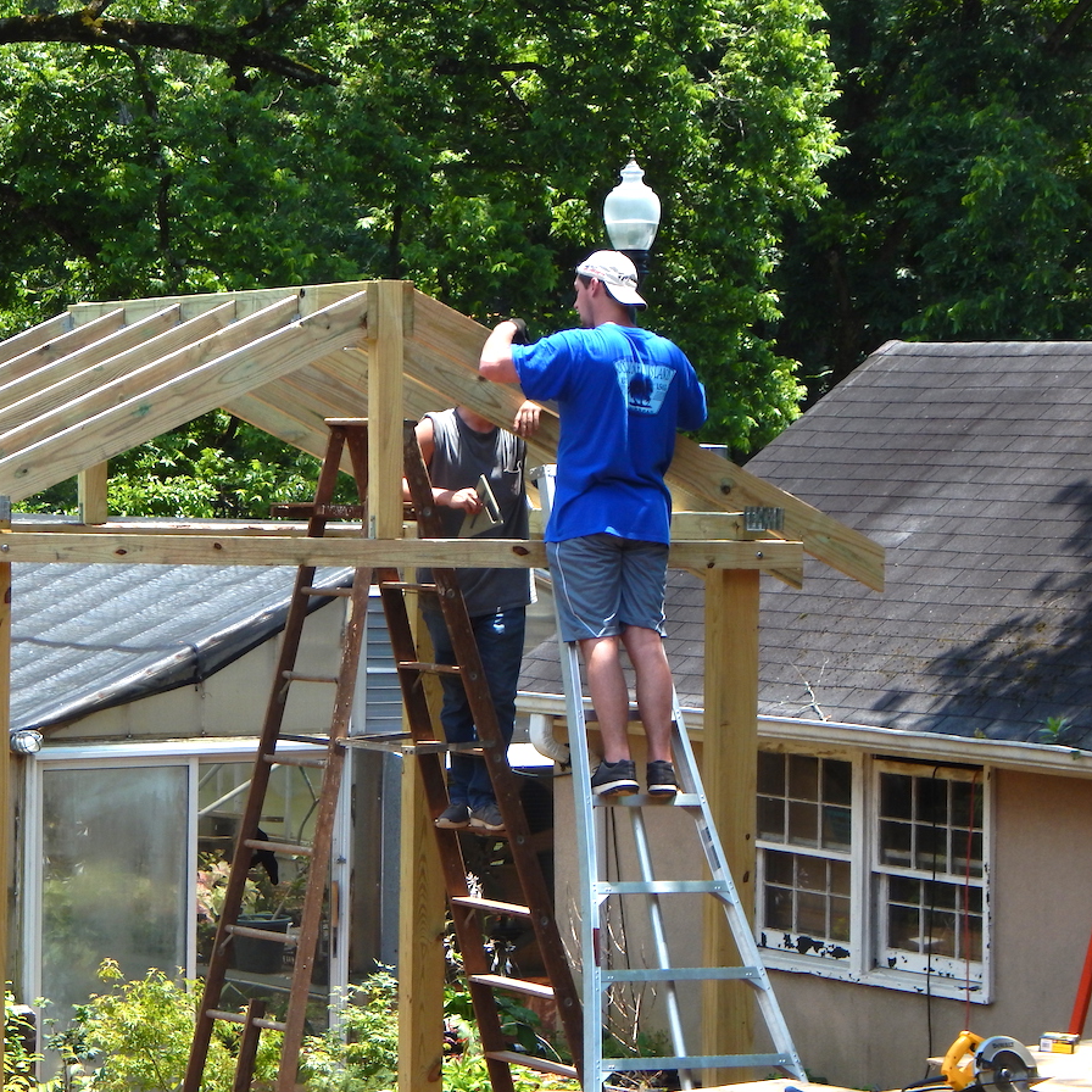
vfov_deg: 12.9
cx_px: 416
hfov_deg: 12.9
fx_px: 4818
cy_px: 547
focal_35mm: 135
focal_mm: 20.5
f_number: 4.6
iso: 125
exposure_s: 1/500
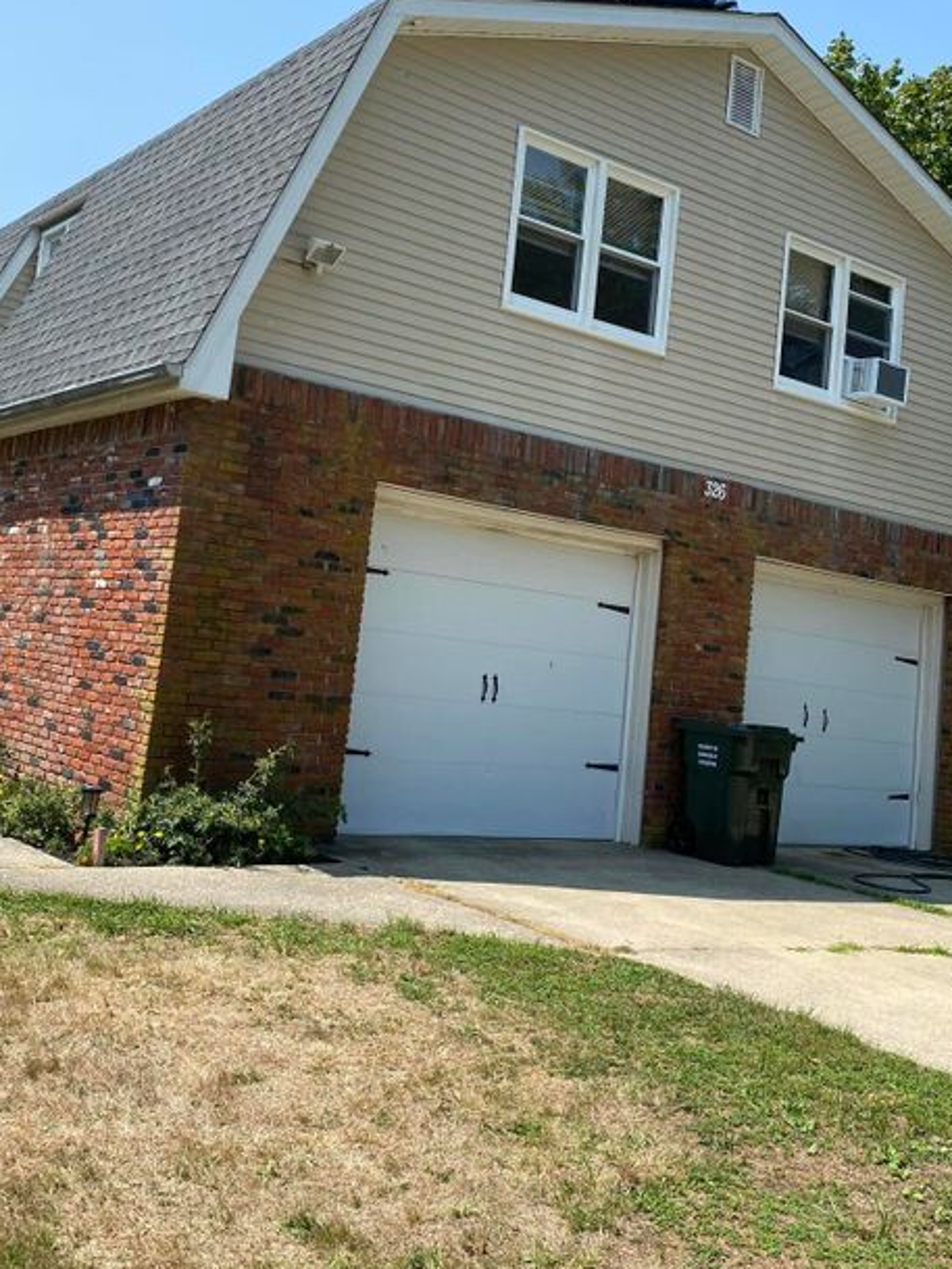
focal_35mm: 37
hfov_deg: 38.7
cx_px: 442
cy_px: 493
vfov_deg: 49.7
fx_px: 1356
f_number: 1.8
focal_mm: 4.25
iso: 32
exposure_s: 1/2755
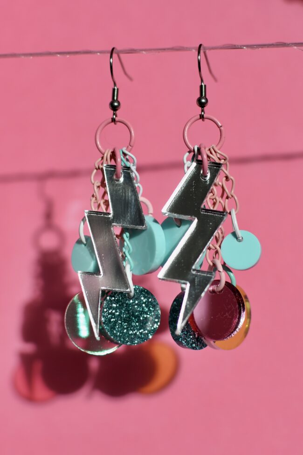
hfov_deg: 26.0
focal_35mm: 52
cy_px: 228
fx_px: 656
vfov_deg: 38.2
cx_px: 152
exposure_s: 1/2500
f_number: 3.5
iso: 500
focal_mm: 35
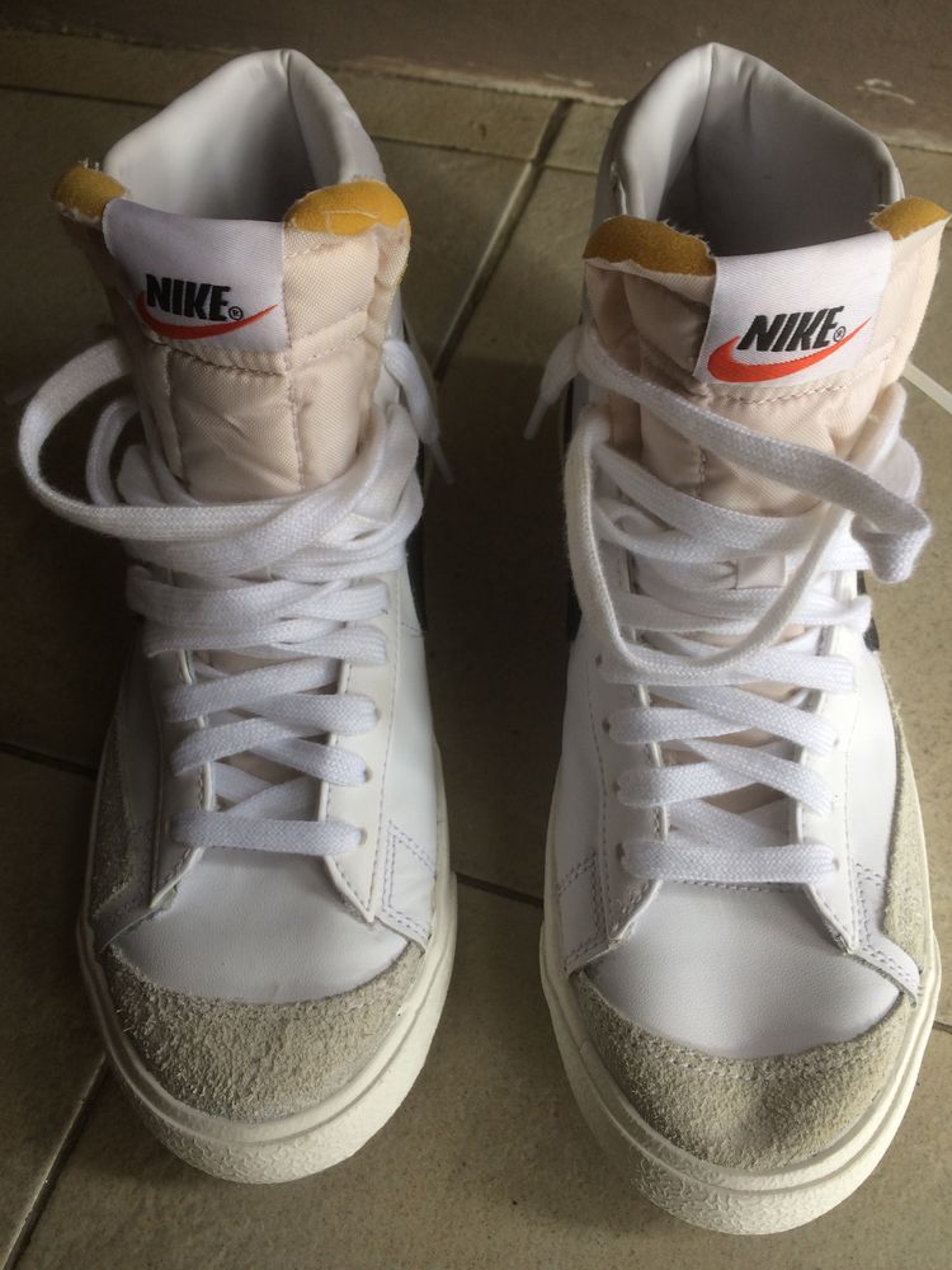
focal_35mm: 29
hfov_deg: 48.2
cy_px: 635
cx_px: 476
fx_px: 1063
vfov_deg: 61.7
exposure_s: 1/50
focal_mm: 4.15
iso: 32
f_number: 2.2
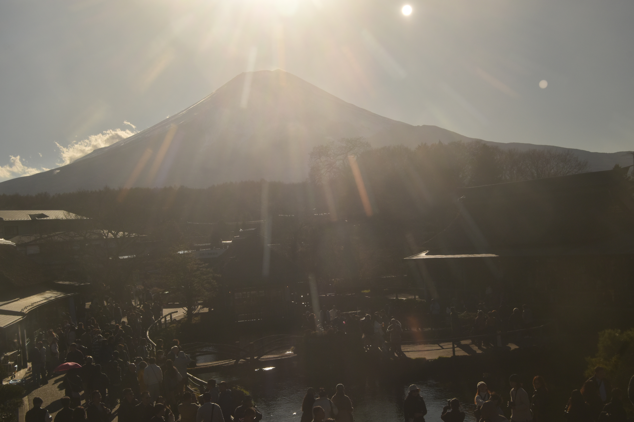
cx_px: 317
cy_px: 211
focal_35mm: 46
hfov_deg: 42.3
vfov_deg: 28.9
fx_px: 819
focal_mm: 31
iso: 200
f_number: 11
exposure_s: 1/500
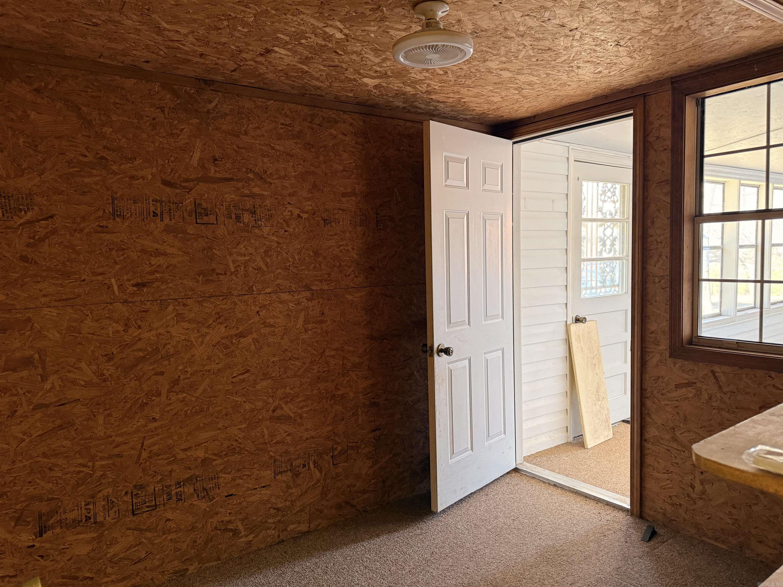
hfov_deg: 71.6
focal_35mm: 24
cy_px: 294
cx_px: 392
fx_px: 543
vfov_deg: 56.8
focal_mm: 6.76
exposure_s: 1/60
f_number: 1.78
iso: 320
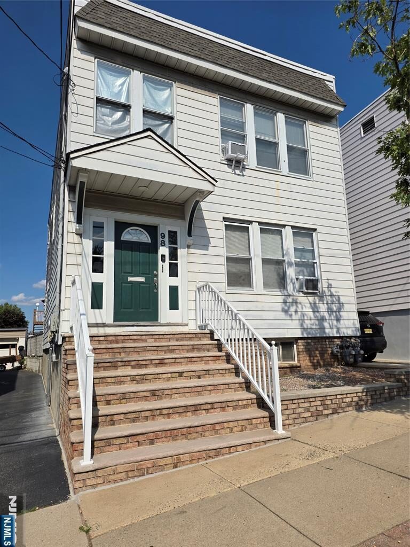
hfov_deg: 58.9
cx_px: 205
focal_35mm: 23
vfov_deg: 73.9
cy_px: 274
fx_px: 363
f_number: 1.7
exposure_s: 1/7944
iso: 40
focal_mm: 6.3
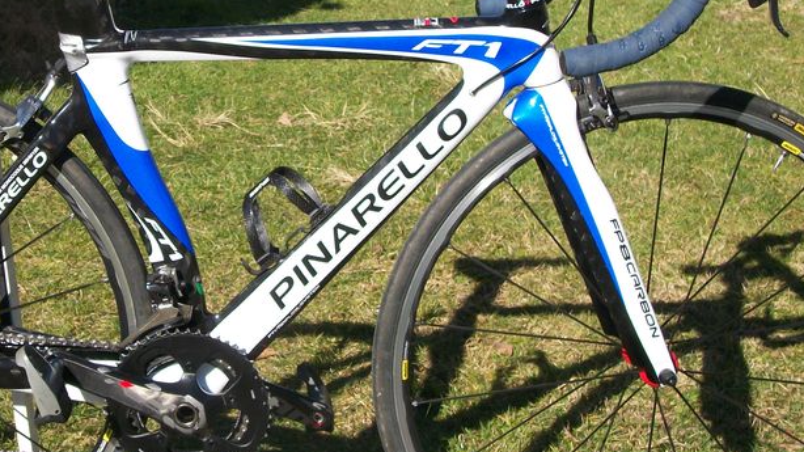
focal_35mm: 71
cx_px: 246
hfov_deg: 29.5
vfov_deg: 17.0
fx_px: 1513
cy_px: 166
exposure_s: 1/160
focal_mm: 7.1
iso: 80
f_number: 9.9
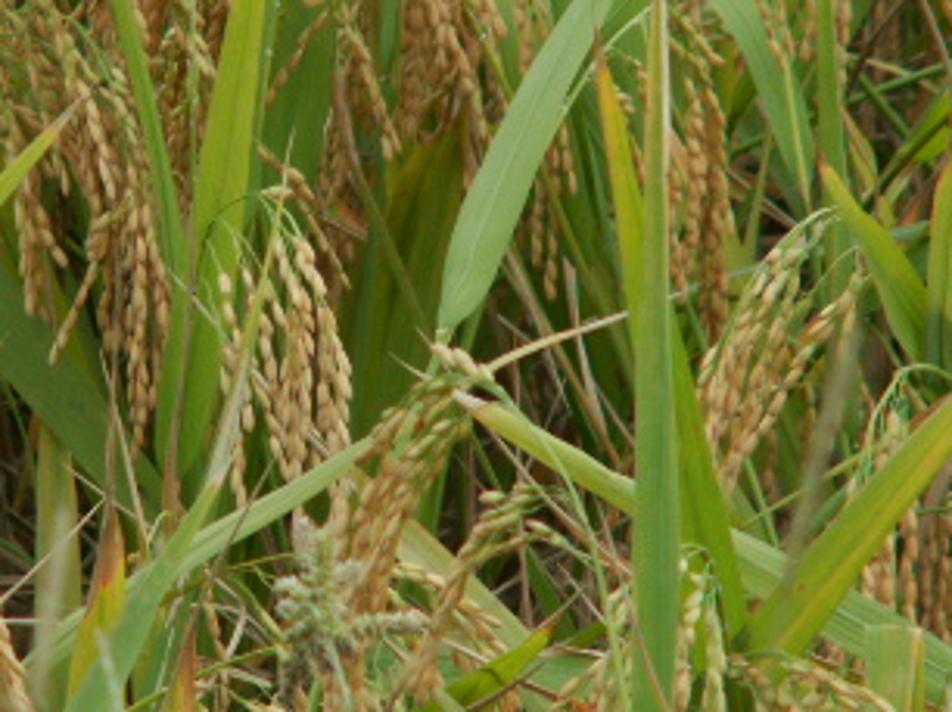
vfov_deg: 2.8
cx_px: 227
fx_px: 14427
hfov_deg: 3.8
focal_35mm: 525
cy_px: 270
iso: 50
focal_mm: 41.14
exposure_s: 1/100
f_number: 4
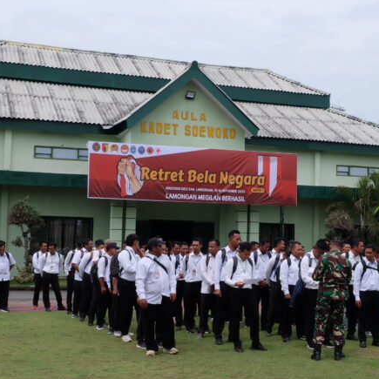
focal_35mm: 61
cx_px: 229
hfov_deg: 28.1
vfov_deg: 28.2
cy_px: 190
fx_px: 756
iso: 400
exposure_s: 1/350
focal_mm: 31
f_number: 11
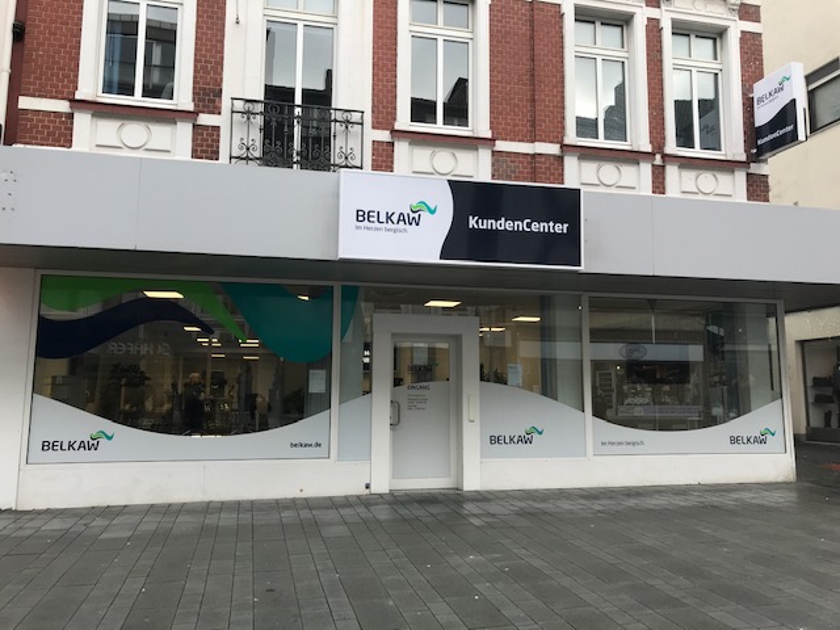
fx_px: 679
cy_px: 315
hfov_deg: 63.4
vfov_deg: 49.7
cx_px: 420
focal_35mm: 28
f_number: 1.8
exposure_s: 1/232
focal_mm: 3.99
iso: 20
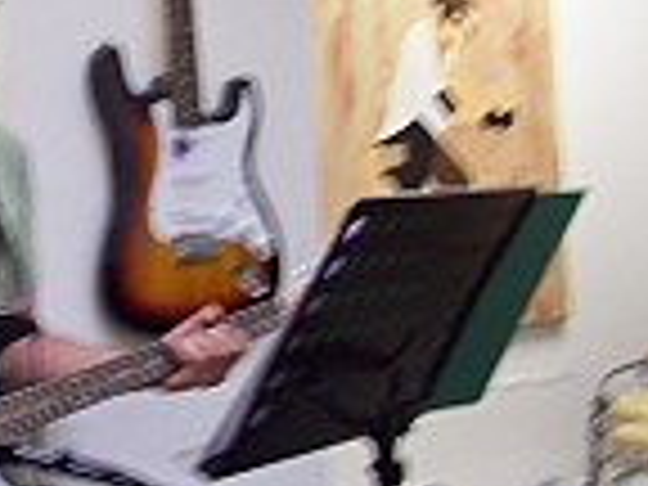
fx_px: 1872
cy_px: 81
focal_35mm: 100
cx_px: -68
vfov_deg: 14.7
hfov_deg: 18.9
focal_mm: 6
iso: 160
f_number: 2.7
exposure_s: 1/13
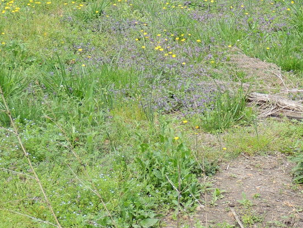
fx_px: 1059
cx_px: 337
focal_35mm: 121
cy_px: 98
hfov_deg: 15.8
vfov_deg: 12.2
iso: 100
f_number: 3.6
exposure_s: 1/320
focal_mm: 8.9
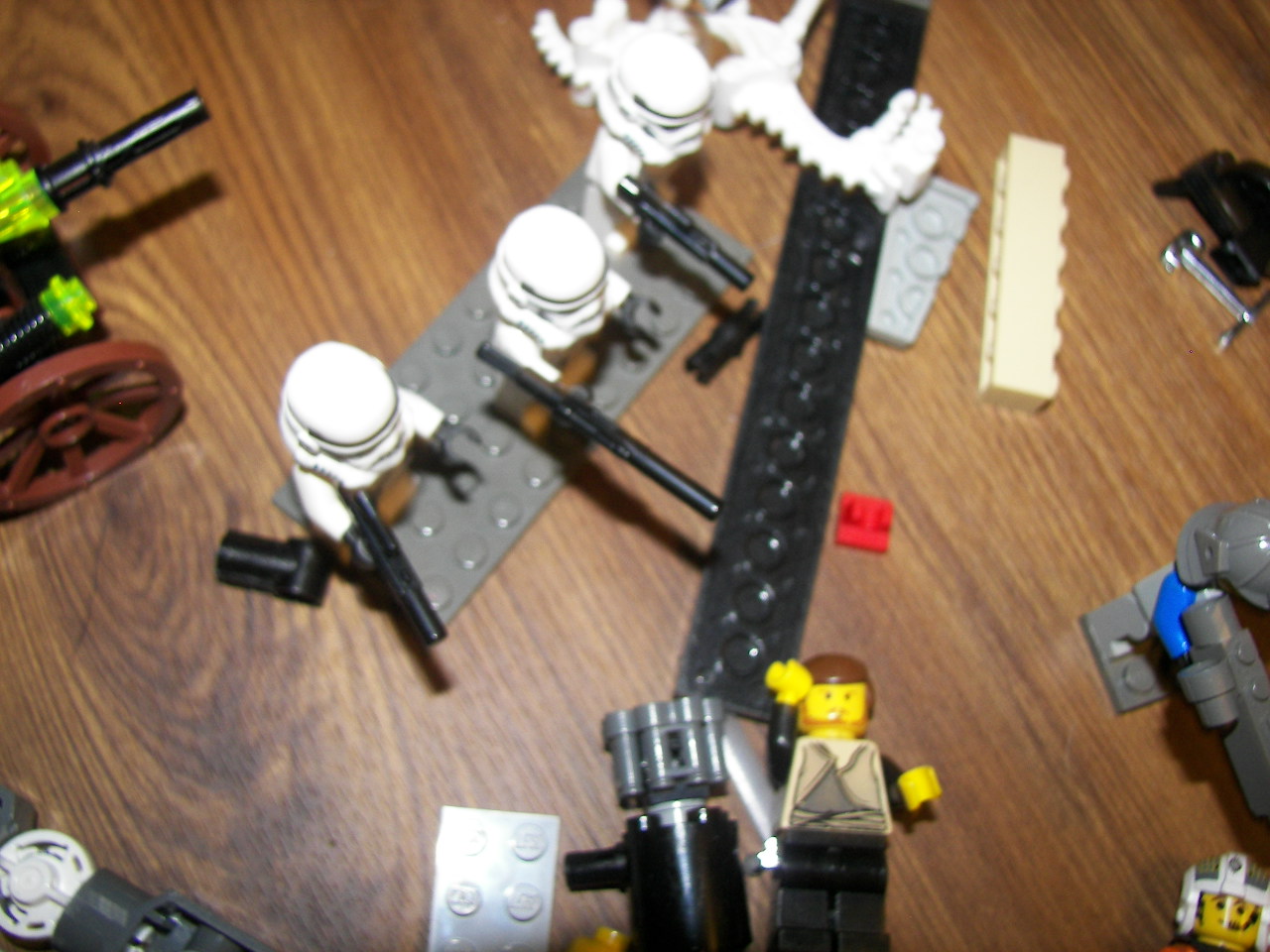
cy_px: 476
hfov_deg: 51.4
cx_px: 635
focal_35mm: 36
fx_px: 1321
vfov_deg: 39.7
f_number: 2.8
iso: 100
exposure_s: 1/30
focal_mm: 6
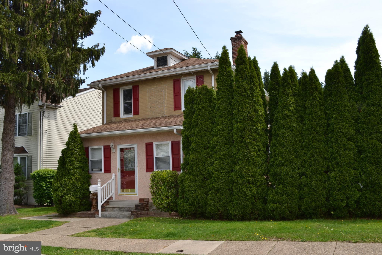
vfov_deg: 40.0
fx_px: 350
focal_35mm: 33
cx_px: 191
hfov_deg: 57.2
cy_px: 128
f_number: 7.1
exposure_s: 1/200
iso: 100
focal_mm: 22
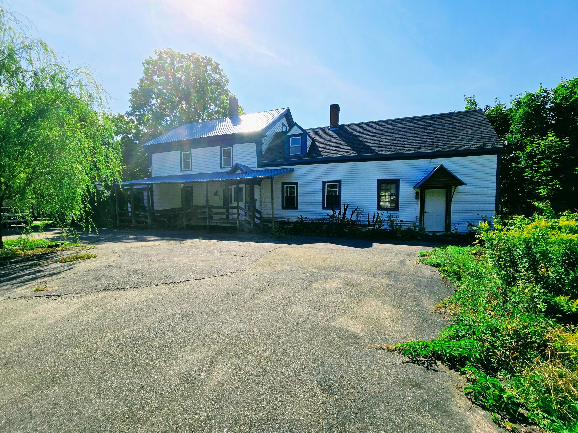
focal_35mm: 13
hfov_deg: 106.2
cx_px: 289
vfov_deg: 89.9
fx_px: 217
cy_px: 216
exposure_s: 1/3229
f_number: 2.2
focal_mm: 2.2
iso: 50
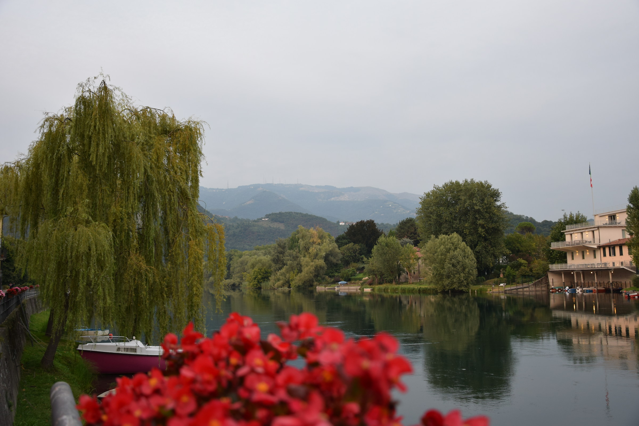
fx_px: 586
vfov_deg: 40.0
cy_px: 213
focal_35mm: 33
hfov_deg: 57.2
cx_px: 320
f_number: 3.8
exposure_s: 1/40
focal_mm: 22
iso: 200
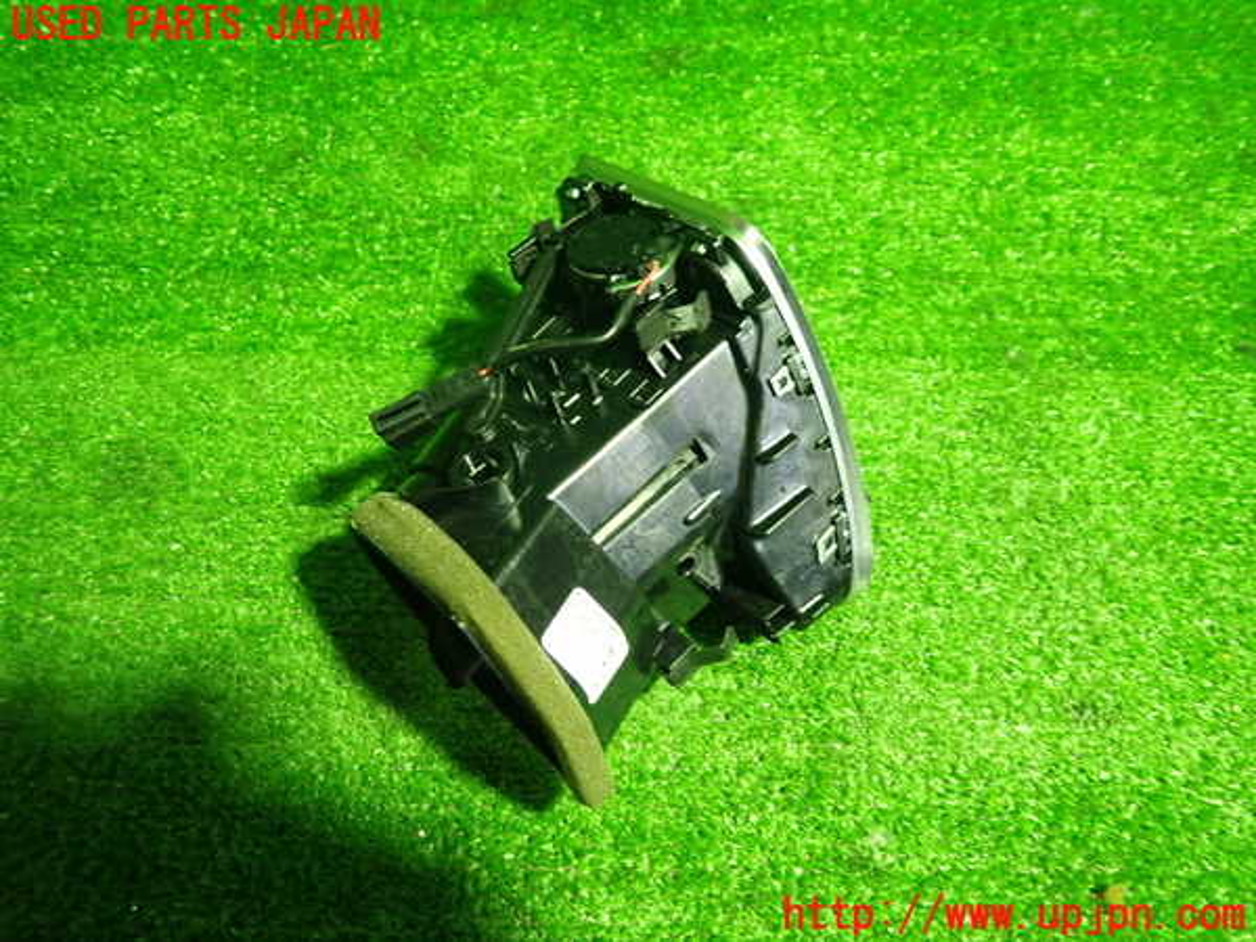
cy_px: 471
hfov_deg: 69.4
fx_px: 907
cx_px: 628
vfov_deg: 54.9
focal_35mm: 25
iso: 500
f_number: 2
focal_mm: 4.5
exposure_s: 1/30
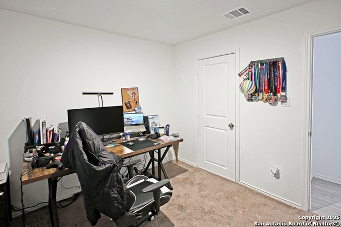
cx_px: 170
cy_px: 114
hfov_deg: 90.0
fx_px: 170
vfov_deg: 67.3
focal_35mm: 18
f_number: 3.5
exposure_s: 1/20
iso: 640
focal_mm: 12
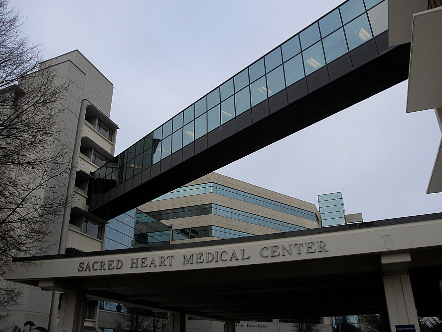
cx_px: 200
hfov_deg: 59.9
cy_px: 164
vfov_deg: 46.8
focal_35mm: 30
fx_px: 383
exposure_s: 1/160
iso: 200
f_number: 6.3
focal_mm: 18
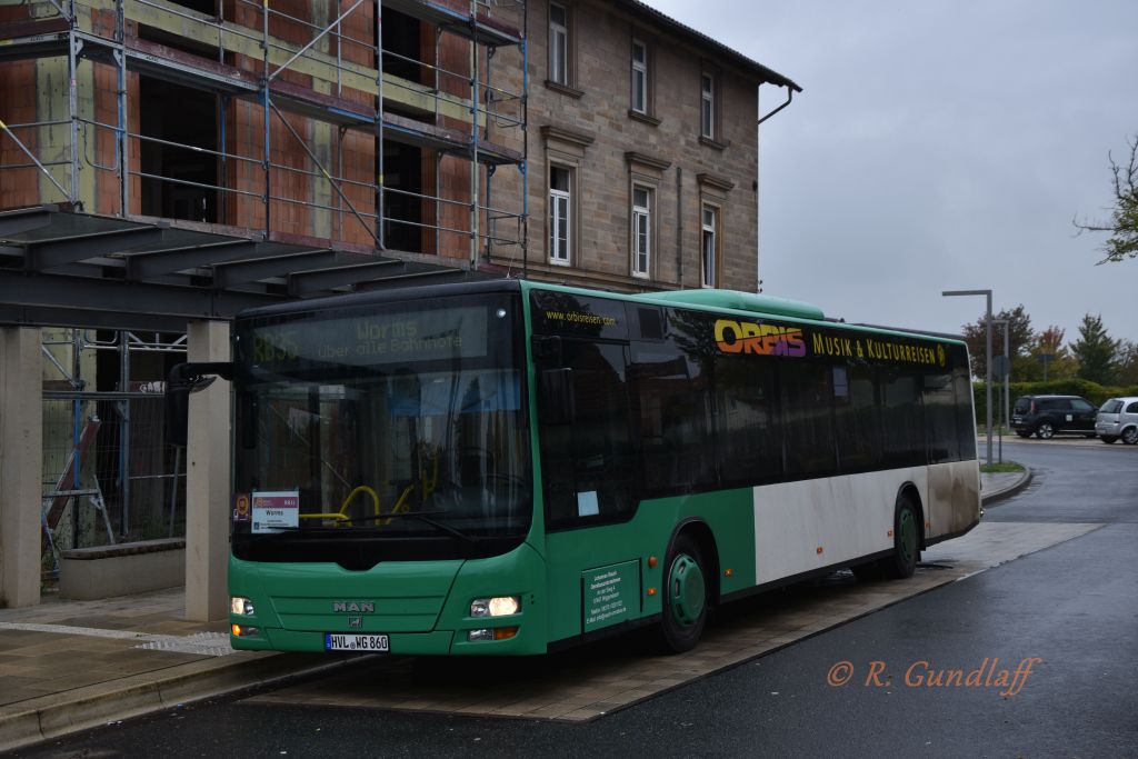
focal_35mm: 52
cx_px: 569
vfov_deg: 25.8
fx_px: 1660
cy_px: 380
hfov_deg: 37.8
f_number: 7.1
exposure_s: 1/125
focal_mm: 35
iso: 100
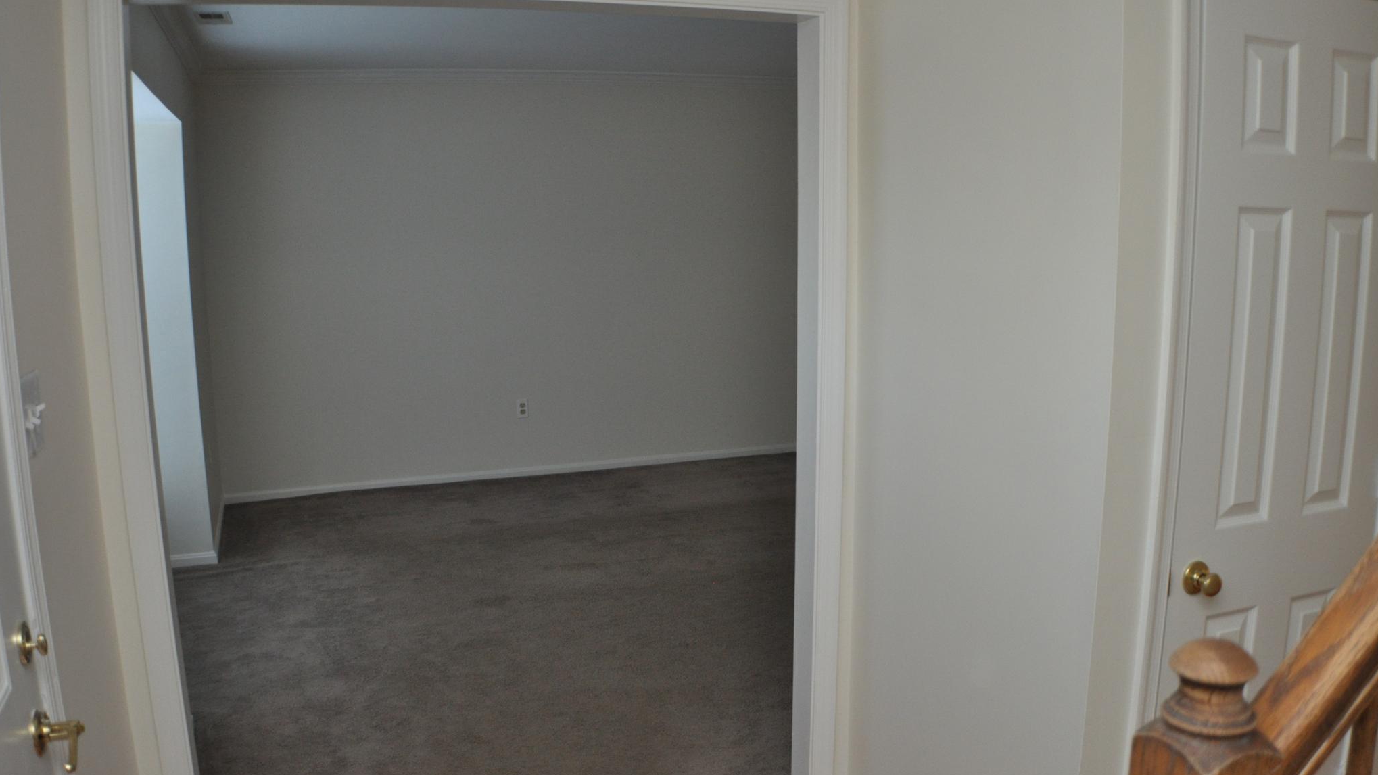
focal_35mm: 41
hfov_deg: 49.4
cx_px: 690
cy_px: 427
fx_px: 1498
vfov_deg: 29.0
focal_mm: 26
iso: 800
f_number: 4.2
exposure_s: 1/30
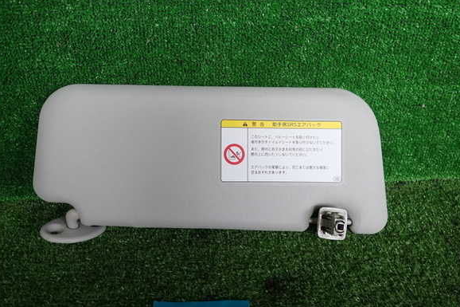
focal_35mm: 27
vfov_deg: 47.9
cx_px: 232
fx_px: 345
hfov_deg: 67.4
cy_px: 156
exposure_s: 1/80
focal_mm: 4.5
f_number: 2
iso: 100
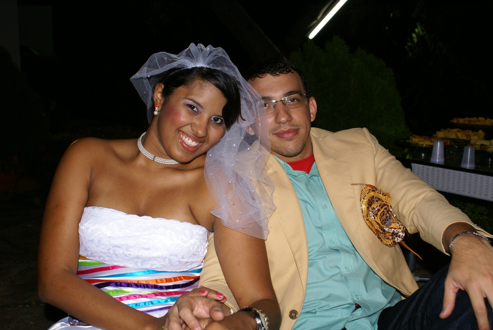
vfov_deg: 32.0
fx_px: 576
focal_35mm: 42
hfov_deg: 46.4
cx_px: 246
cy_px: 165
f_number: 5.6
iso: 400
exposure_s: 1/60
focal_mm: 28
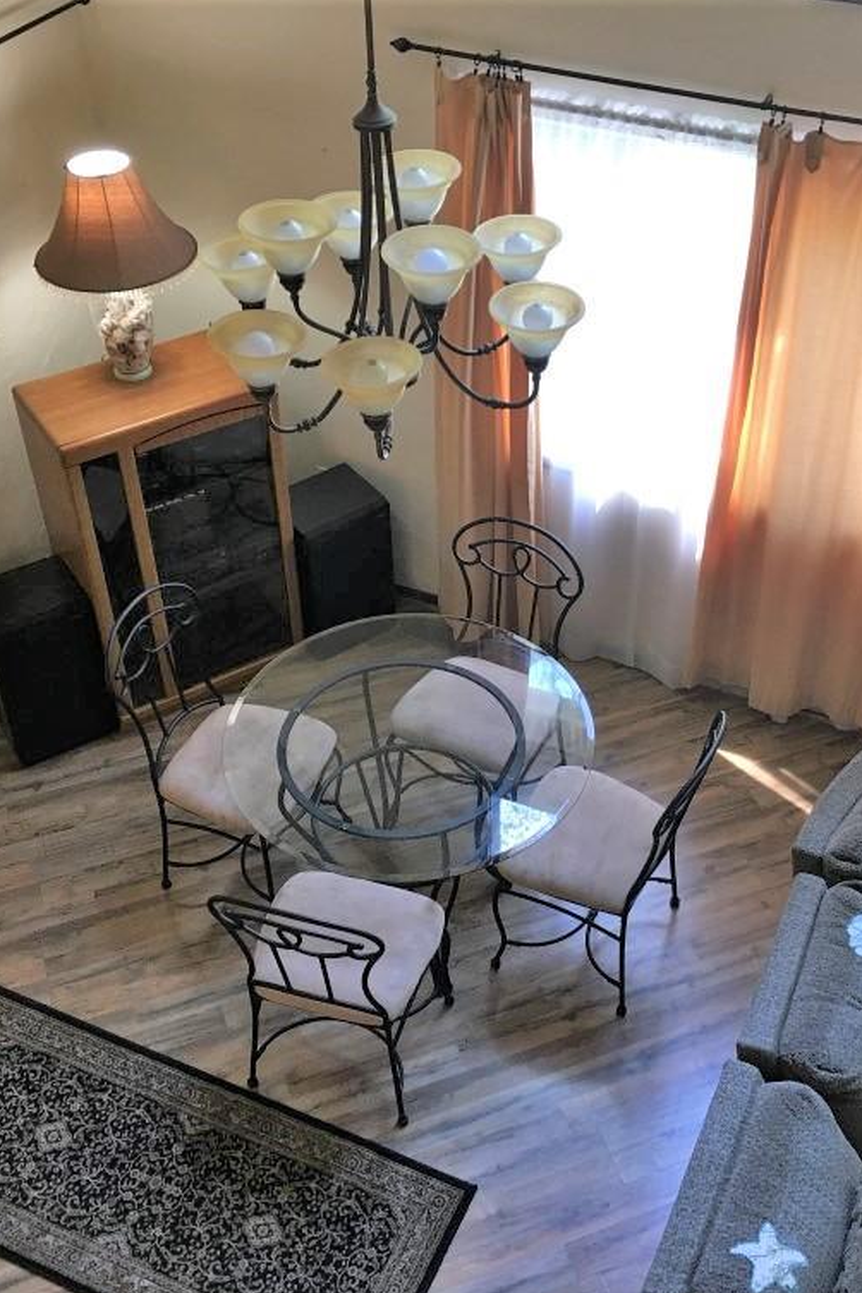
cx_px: 513
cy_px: 654
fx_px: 1472
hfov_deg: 32.5
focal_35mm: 41
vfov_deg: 47.4
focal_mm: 4.15
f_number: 2.2
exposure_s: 1/15
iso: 32
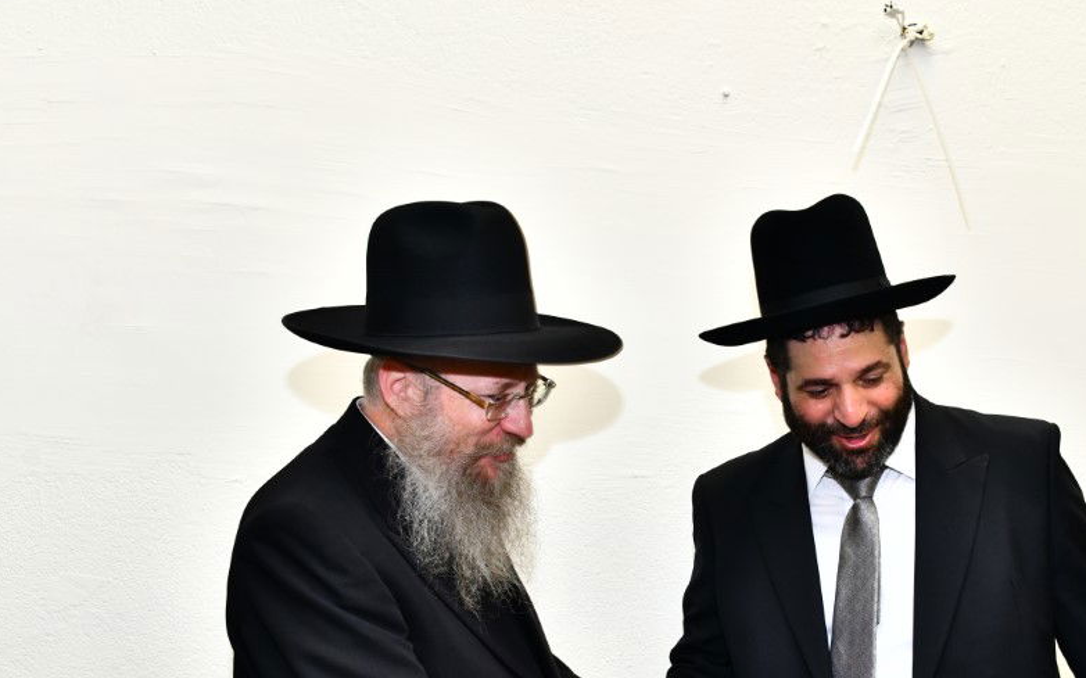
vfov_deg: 23.7
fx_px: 1598
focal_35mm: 54
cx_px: 746
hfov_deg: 37.0
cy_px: 523
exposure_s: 1/100
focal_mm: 36
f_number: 5.6
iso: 800
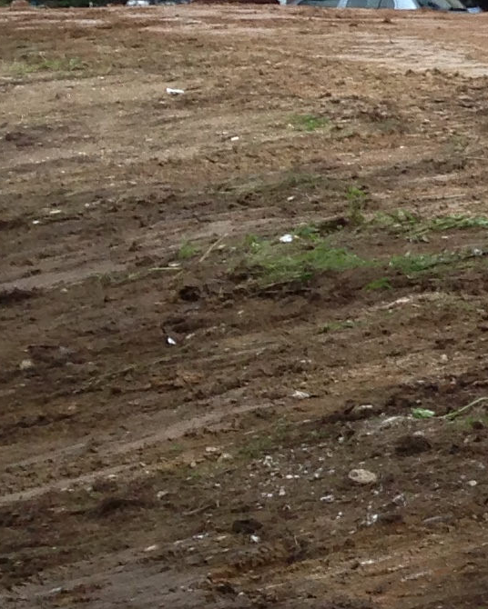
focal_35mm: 157
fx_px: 2834
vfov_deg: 12.2
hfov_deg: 8.3
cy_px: 108
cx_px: 1451
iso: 64
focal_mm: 4.12
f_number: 2.4
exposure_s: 1/60
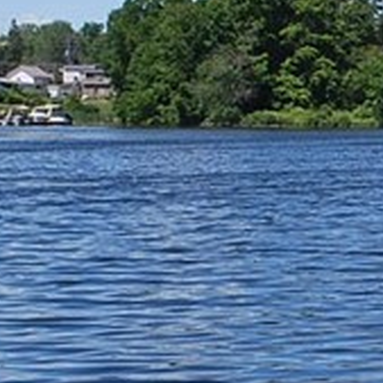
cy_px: 136
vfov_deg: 9.7
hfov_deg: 9.6
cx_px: 466
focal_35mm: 180
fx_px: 2253
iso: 100
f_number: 8
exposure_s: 1/250
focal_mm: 22
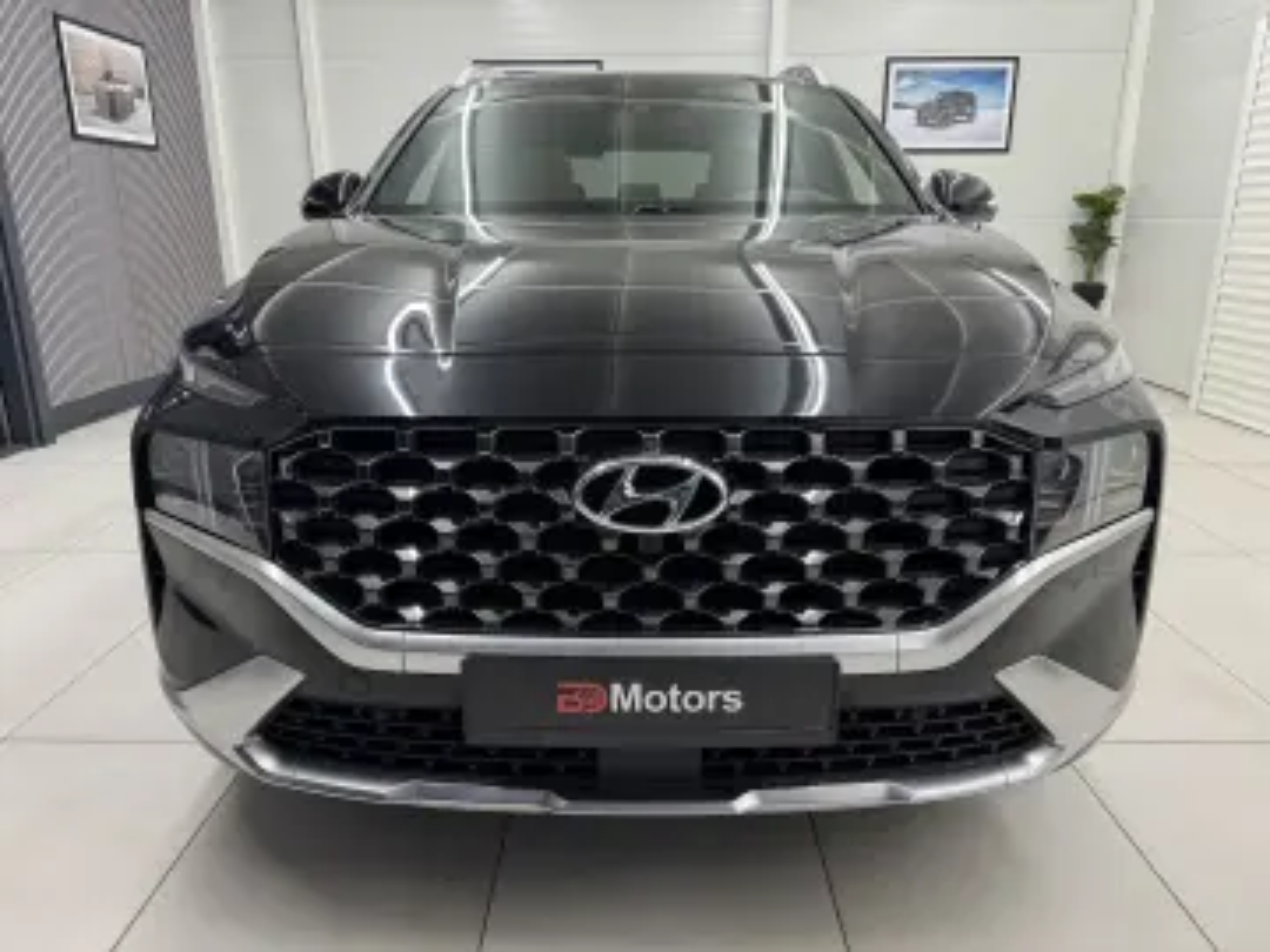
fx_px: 881
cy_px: 476
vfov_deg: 56.8
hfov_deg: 71.6
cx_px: 635
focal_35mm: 24
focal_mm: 6.76
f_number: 1.78
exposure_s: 1/50
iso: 250
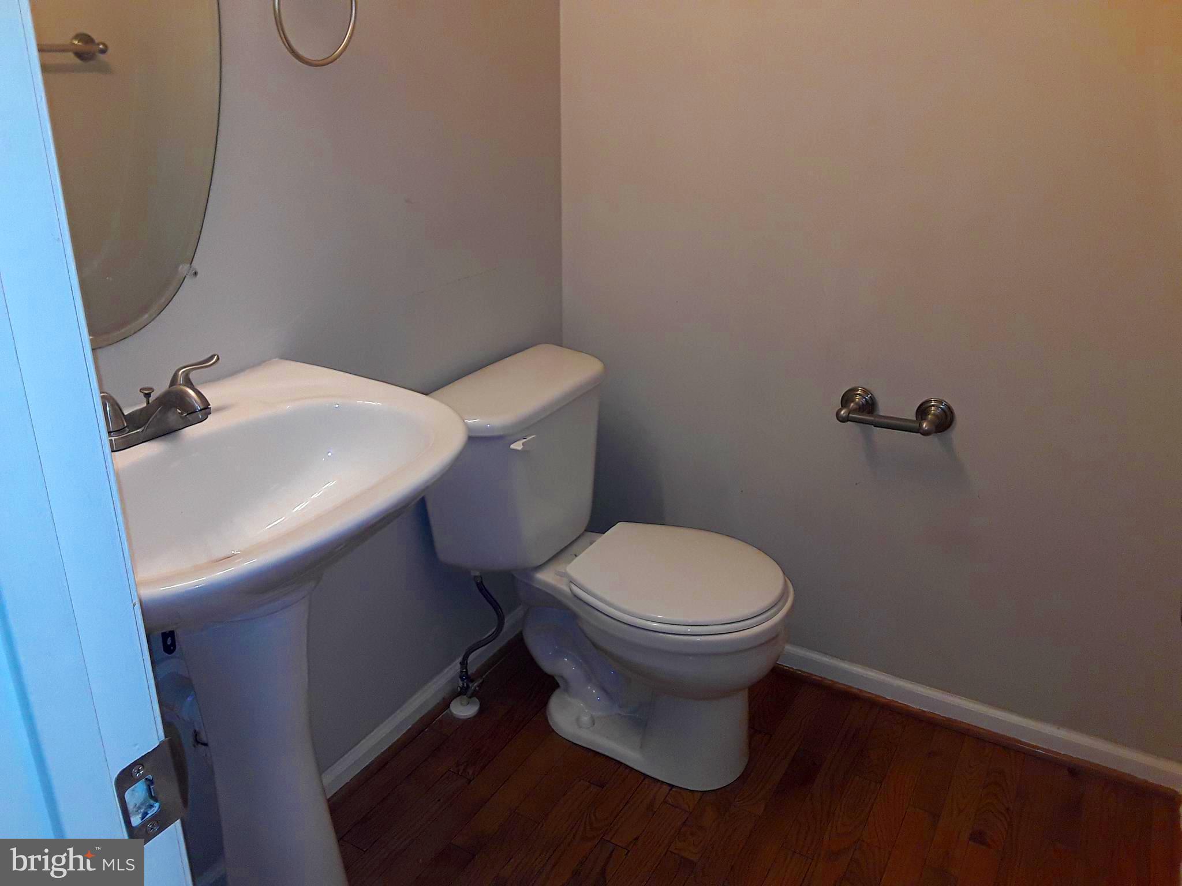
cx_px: 591
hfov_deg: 65.3
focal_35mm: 27
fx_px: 922
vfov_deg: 51.4
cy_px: 443
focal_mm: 2.91
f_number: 1.9
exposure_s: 1/40
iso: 40
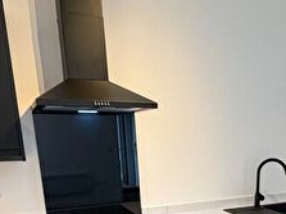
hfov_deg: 41.1
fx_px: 363
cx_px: 231
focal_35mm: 44
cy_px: 227
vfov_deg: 29.9
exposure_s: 1/70
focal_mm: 2.22
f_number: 2.2
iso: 320
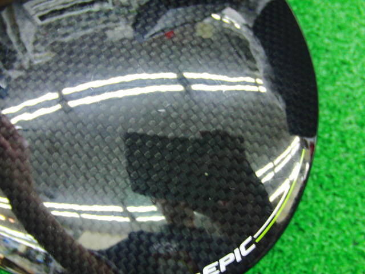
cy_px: 137
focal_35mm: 37
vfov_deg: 38.7
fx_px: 390
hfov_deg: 50.1
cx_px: 182
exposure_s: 1/15
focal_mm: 6.42
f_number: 3.6
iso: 400
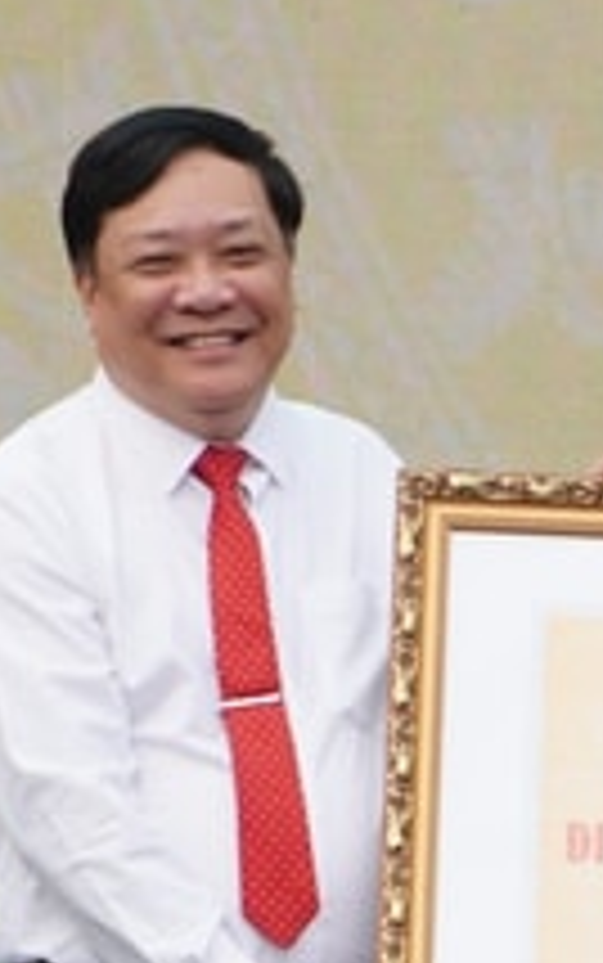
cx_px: 810
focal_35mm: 404
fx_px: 10616
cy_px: 364
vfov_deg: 5.2
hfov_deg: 3.2
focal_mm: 105
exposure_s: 1/125
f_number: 5.6
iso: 100
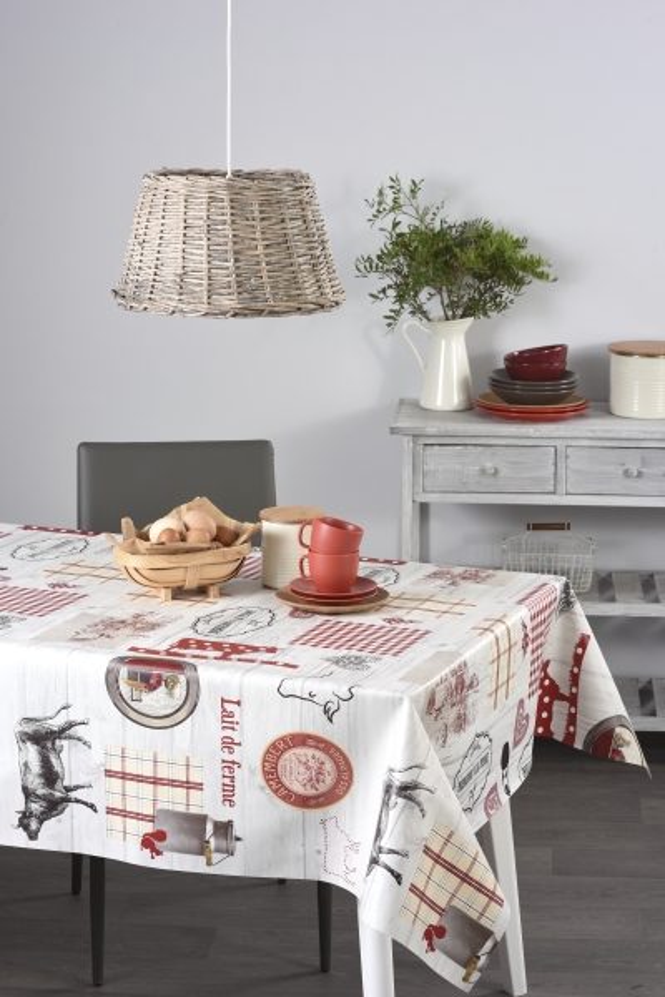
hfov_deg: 16.1
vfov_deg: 23.9
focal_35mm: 85
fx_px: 2355
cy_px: 498
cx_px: 332
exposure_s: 1/100
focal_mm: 85
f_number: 11
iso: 100
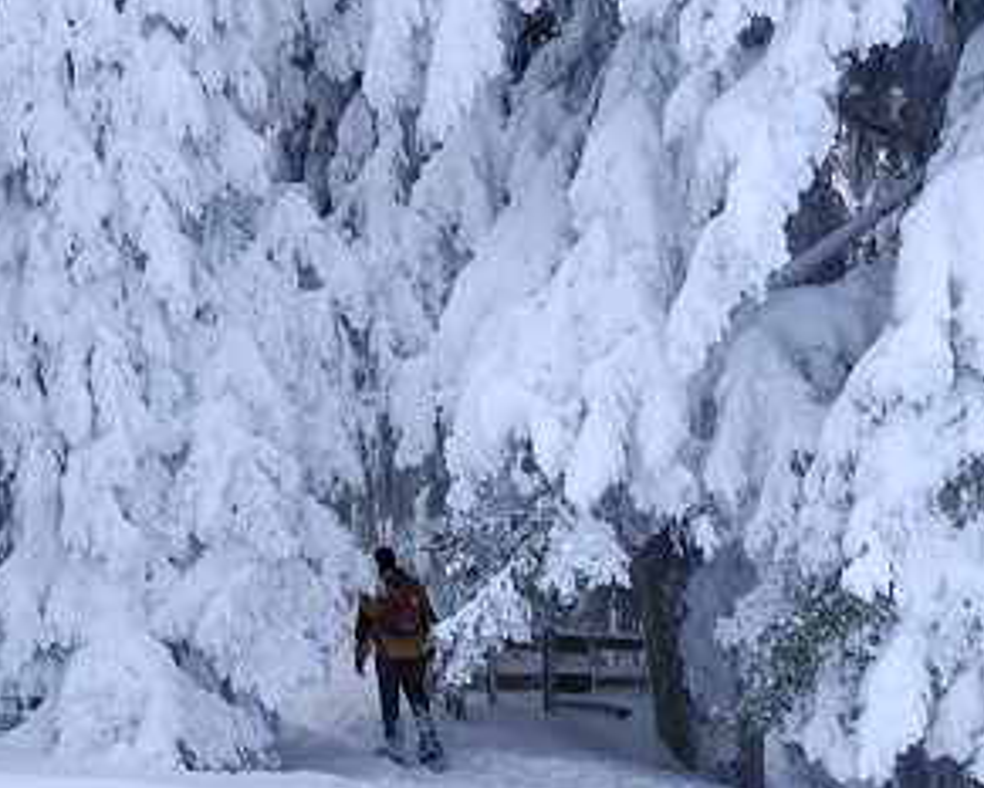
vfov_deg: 19.4
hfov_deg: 24.1
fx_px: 2301
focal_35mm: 79
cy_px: 430
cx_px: 477
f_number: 9
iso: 320
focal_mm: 42
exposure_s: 1/60
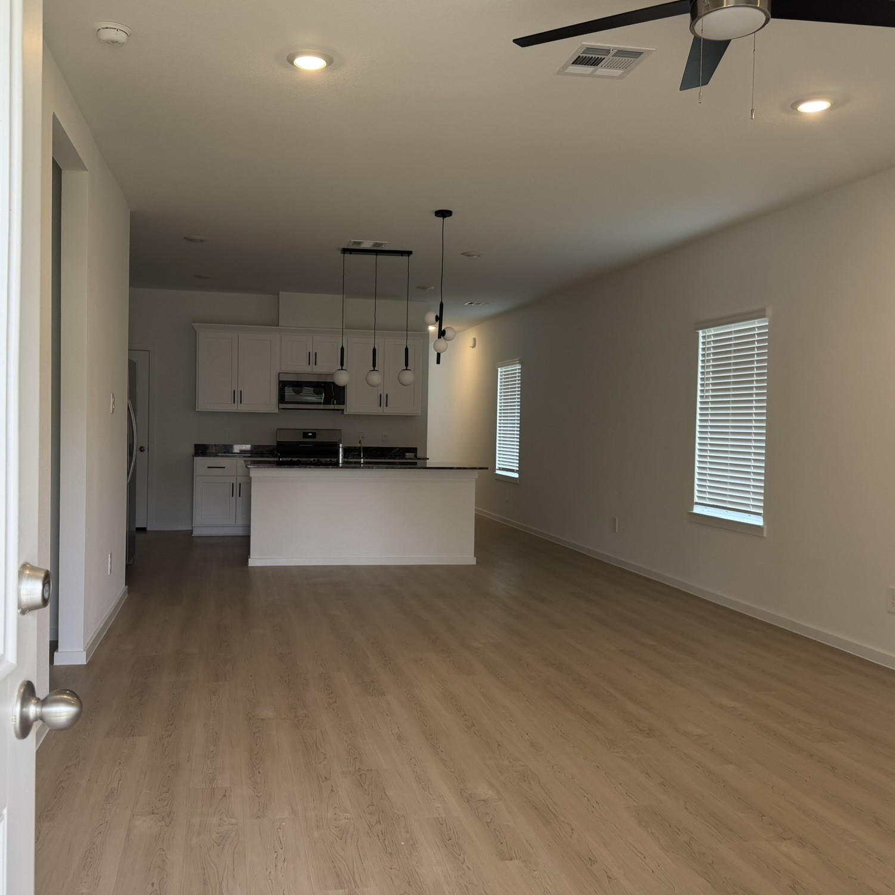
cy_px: 437
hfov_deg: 55.3
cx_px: 372
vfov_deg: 55.6
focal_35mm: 29
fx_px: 848
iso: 100
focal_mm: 6.76
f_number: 1.78
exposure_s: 1/120
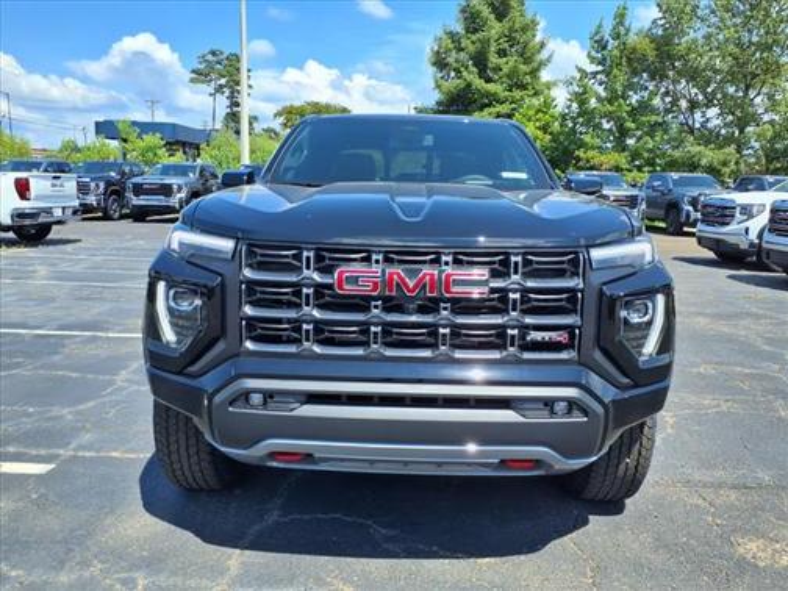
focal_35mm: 27
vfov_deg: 51.4
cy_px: 296
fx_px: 615
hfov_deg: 65.3
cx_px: 394
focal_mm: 3.58
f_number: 1.9
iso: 40
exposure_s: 1/1667
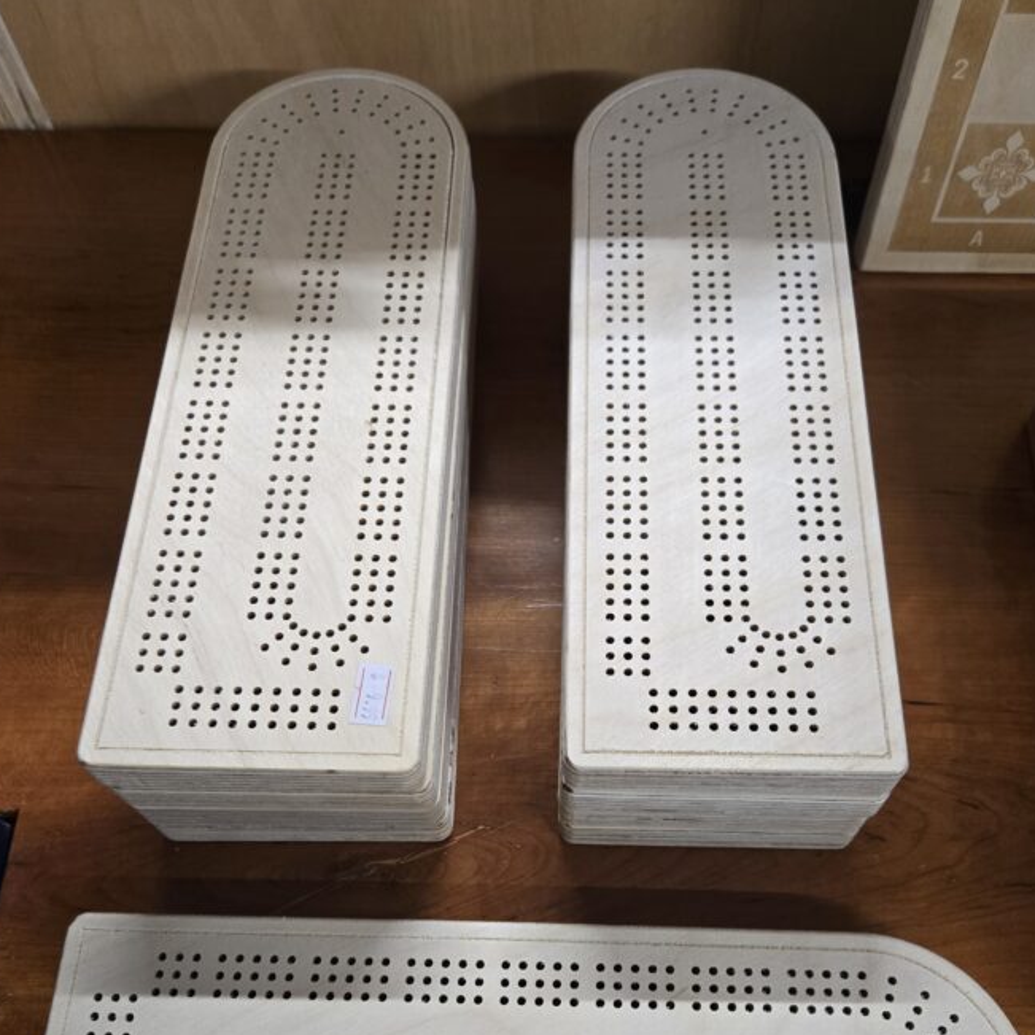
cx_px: 561
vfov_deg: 50.1
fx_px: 1082
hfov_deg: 51.0
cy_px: 700
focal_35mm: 32
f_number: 1.8
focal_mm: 5.4
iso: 320
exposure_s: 1/120
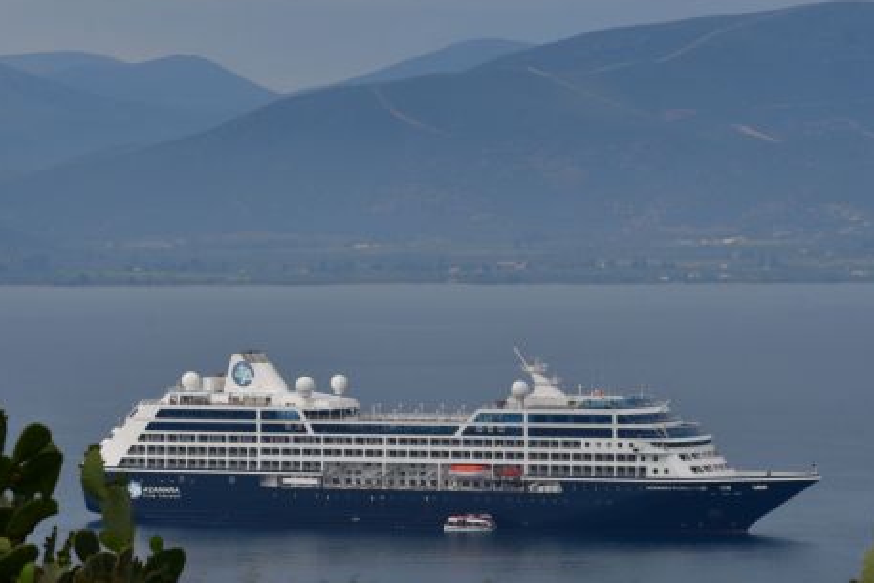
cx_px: 421
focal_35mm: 210
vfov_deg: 6.5
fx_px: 5100
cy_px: 395
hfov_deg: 9.8
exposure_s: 1/320
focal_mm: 100
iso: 160
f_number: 9
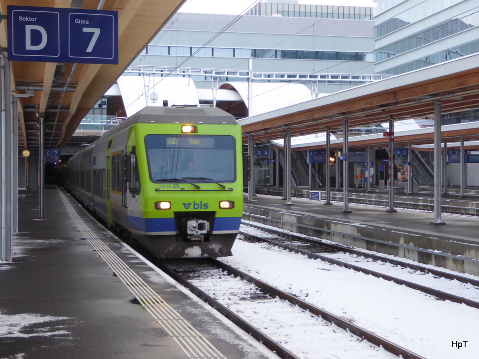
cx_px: 240
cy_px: 180
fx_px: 830
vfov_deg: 24.4
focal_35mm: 60
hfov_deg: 32.2
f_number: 4.2
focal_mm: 10.3
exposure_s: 1/125
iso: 250
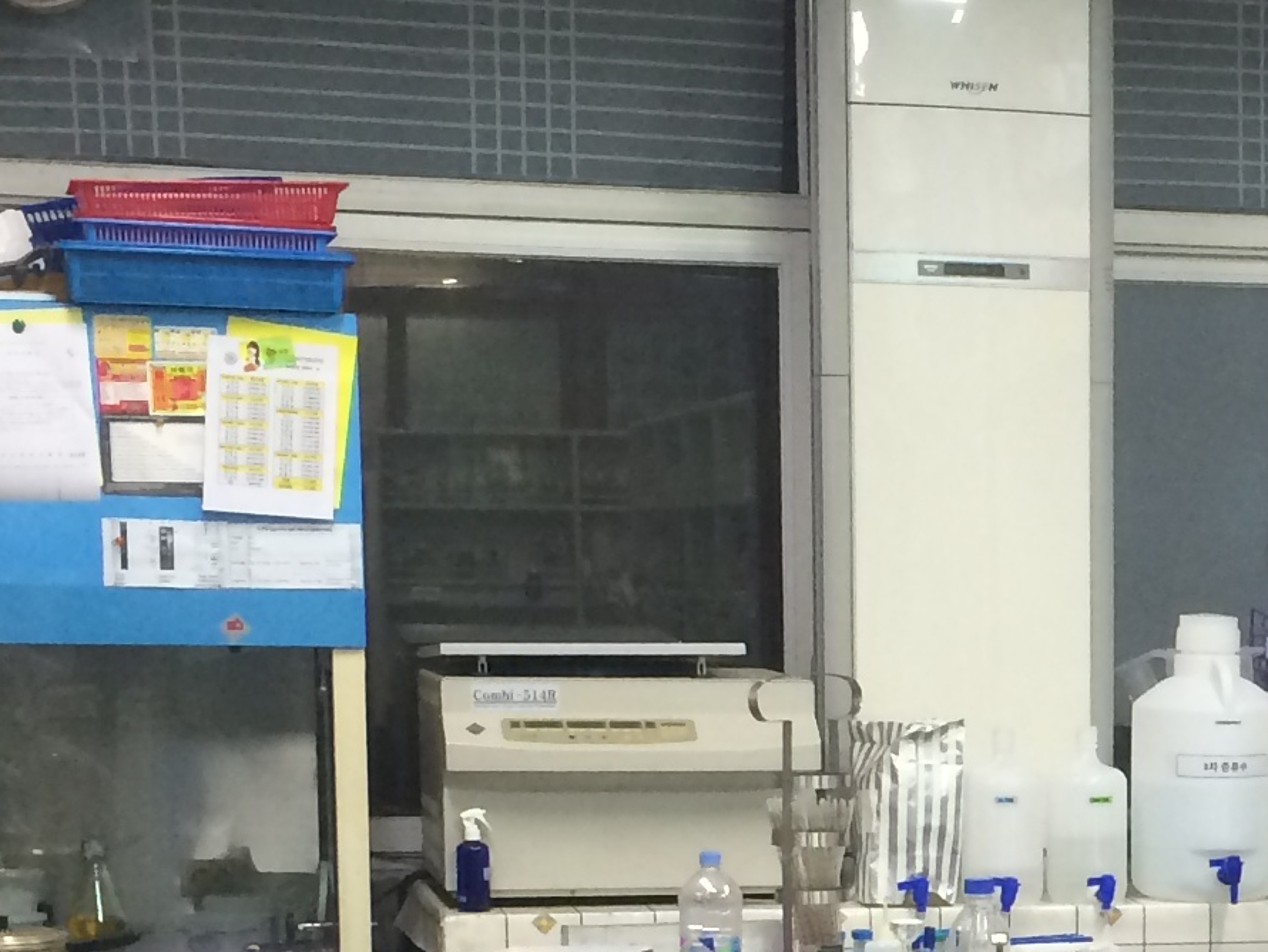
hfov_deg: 17.0
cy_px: 1060
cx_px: 1563
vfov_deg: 13.2
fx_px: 4030
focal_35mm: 110
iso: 100
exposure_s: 1/30
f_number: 2.2
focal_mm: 4.12
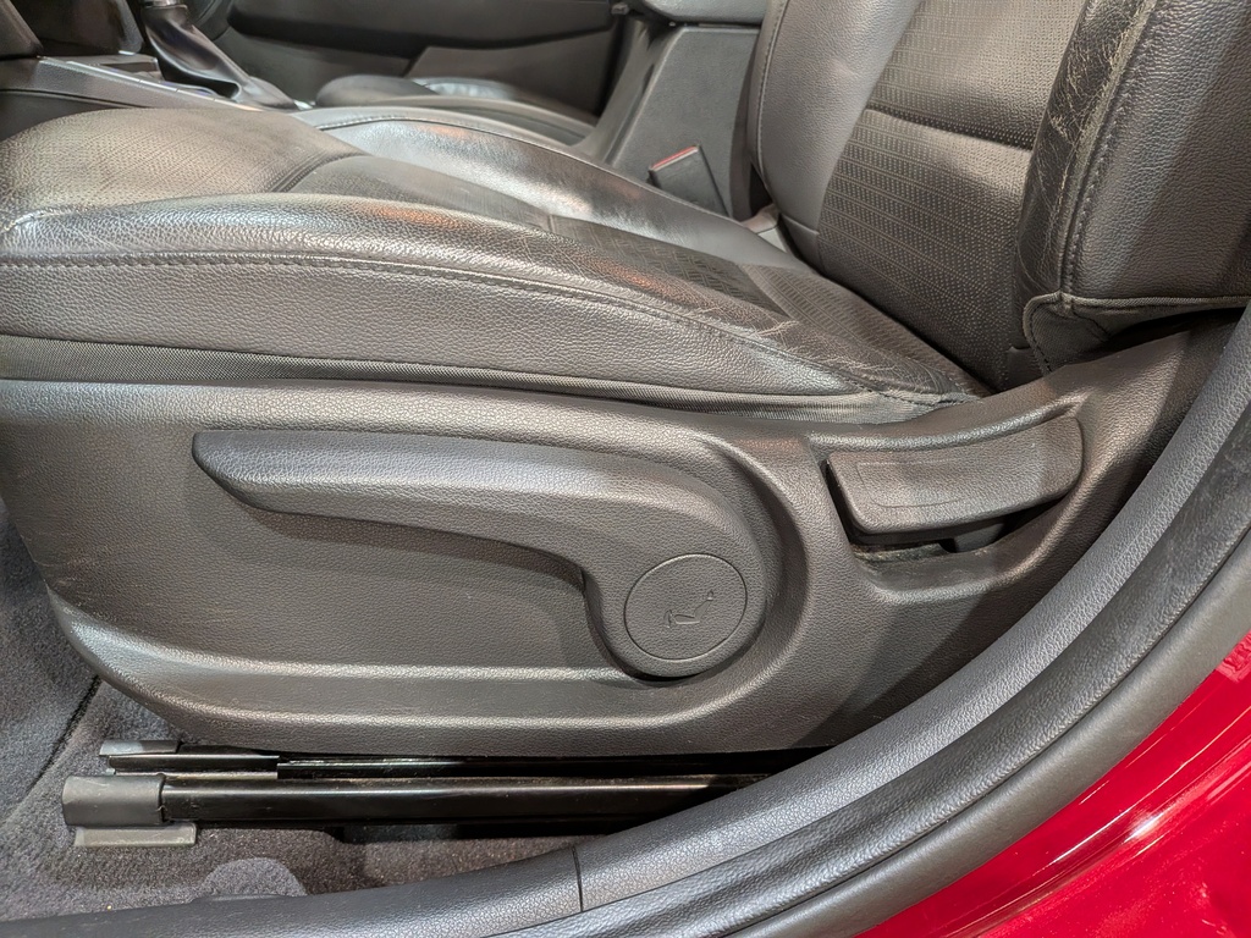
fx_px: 867
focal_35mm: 24
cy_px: 469
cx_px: 626
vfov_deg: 56.8
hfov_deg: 71.6
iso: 87
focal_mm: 4.53
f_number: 1.7
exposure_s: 1/93.1
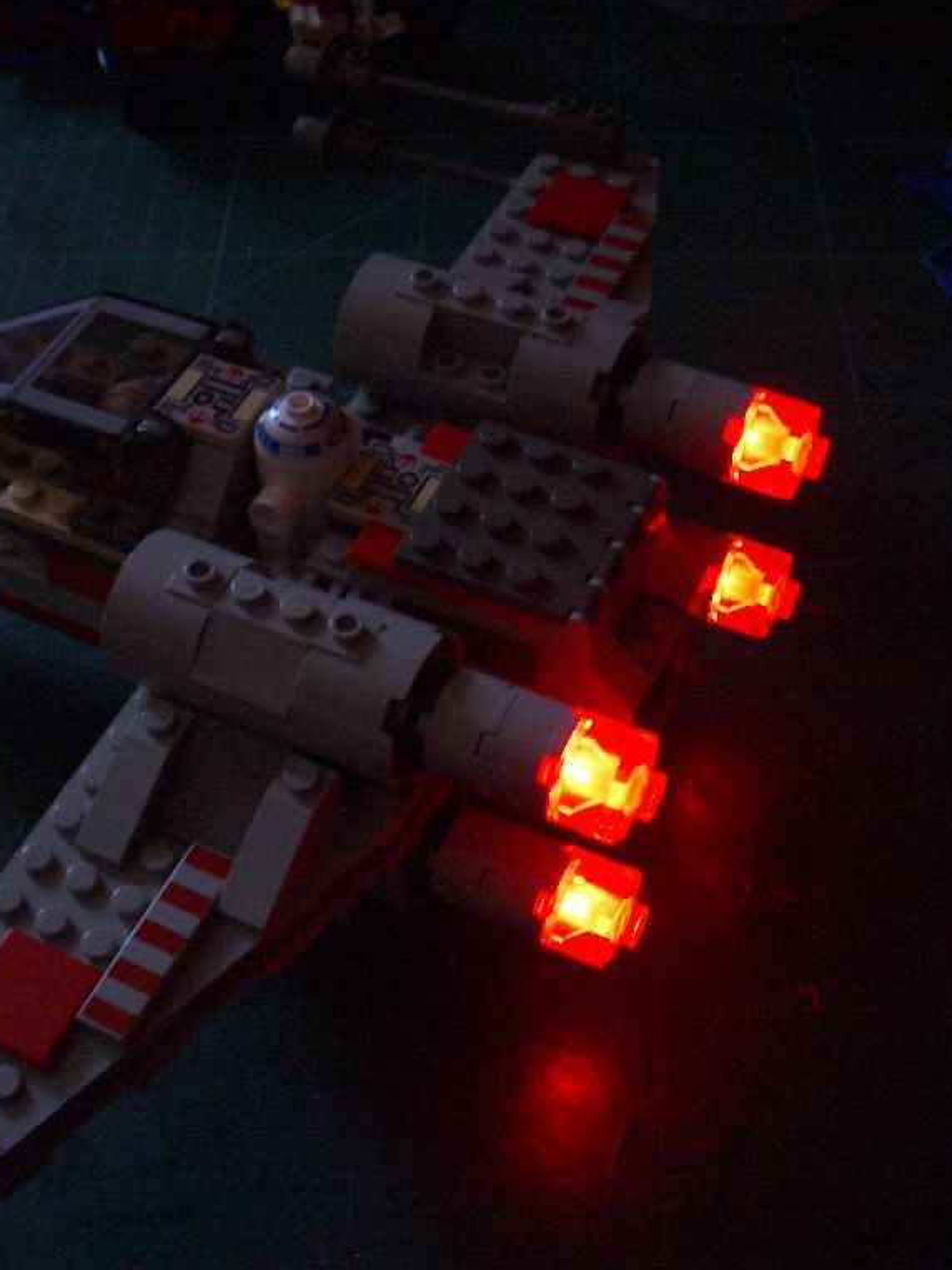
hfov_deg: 30.7
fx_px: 1724
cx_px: 359
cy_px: 633
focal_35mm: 47
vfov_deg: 40.4
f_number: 2.6
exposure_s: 1/8
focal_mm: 5.8
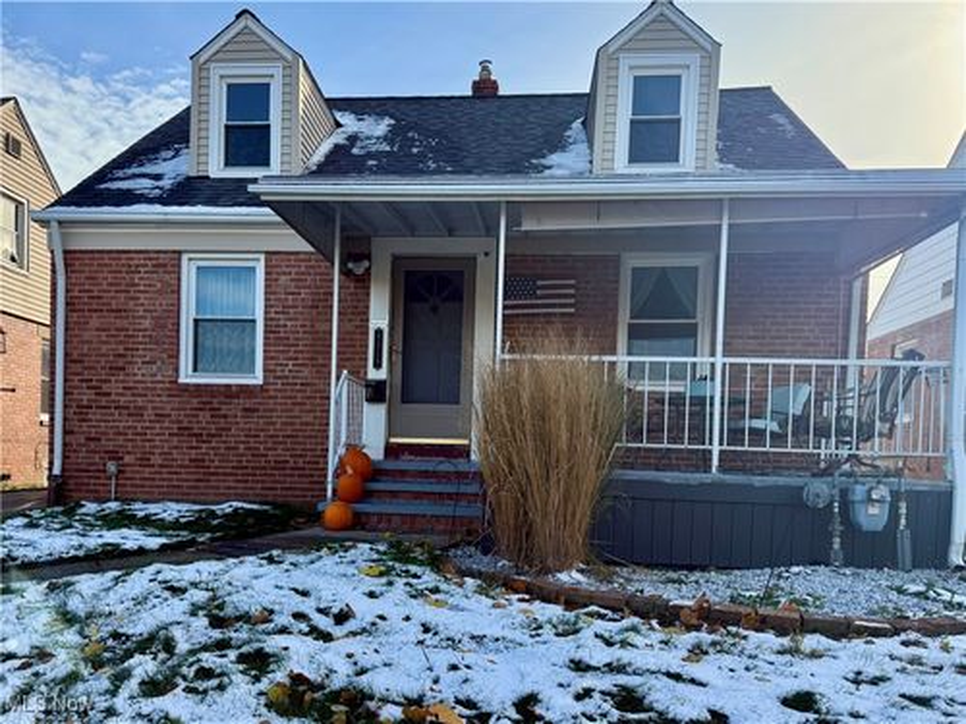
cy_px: 362
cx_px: 483
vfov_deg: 56.8
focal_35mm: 24
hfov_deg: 71.6
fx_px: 670
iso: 125
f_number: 1.78
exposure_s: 1/3584
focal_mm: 6.76
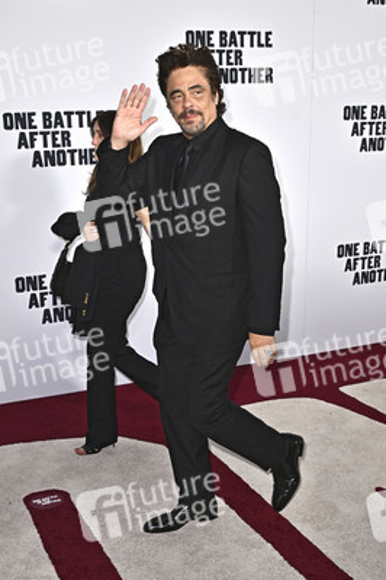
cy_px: 290
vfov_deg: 50.7
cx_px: 193
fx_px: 612
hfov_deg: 35.0
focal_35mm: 38
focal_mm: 38
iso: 800
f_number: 5
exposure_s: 1/320
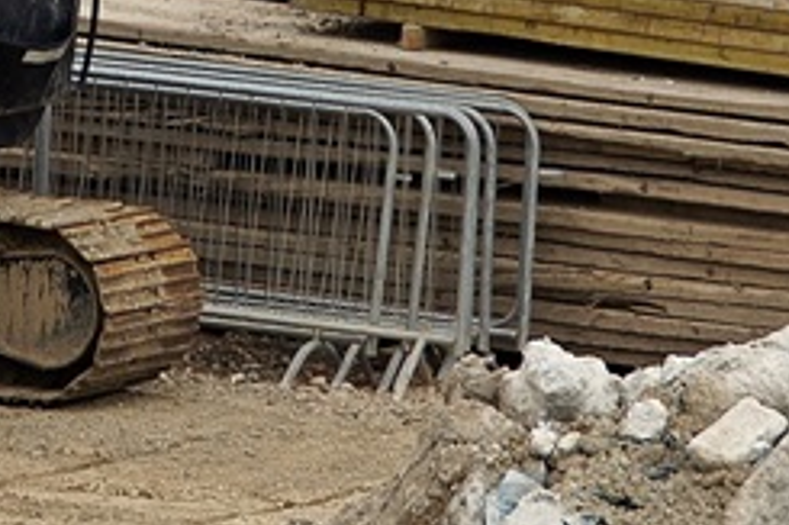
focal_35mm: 514
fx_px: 11249
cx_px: 138
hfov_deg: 4.0
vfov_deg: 2.7
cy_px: -105
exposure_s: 1/200
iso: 200
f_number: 6.3
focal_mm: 105
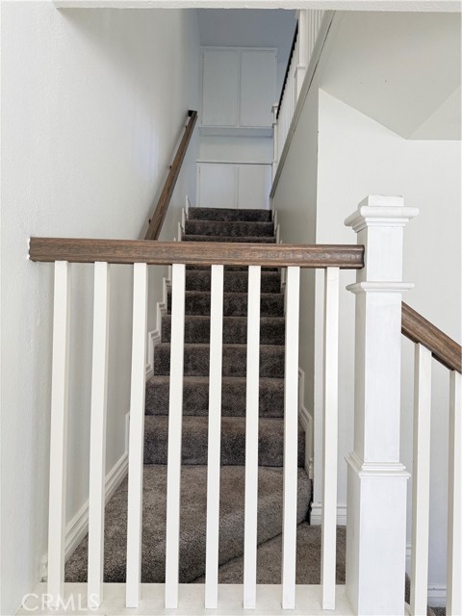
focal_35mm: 24
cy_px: 308
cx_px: 231
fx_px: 427
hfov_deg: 56.8
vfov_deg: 71.6
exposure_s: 1/103
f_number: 1.78
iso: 200
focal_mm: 6.76
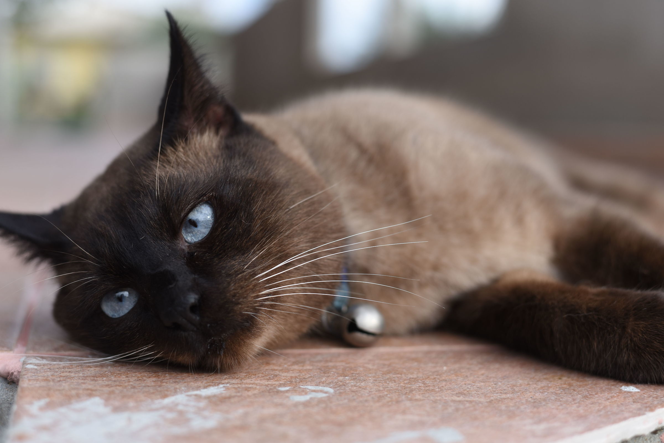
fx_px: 923
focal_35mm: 50
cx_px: 332
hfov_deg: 39.6
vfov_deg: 27.0
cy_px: 222
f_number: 3.5
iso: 100
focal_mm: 50
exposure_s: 1/400
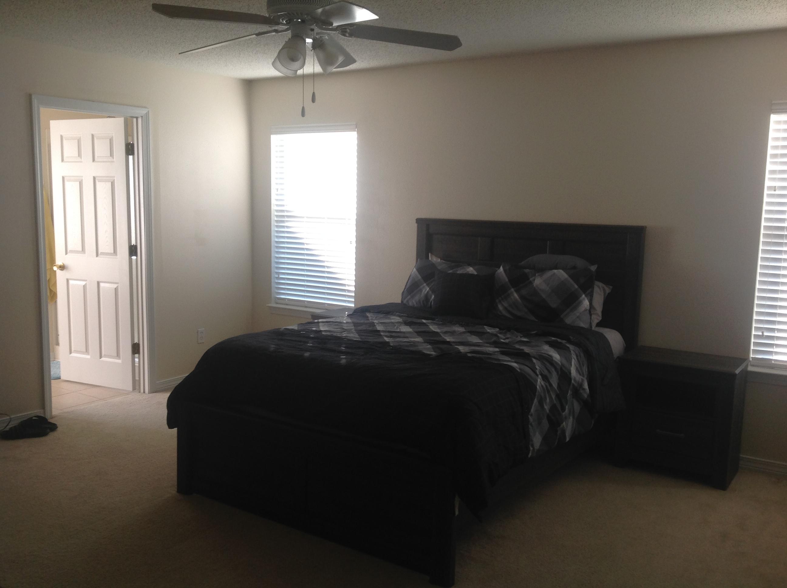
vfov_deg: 40.6
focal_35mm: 35
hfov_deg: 52.7
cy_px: 294
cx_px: 394
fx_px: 795
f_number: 2.4
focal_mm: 4.28
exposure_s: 1/40
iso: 50
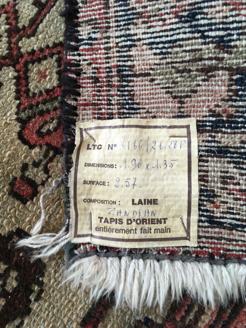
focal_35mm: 29
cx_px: 123
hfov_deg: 48.2
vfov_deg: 61.7
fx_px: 275
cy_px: 164
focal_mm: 4.15
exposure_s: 1/33
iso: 80
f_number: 2.2
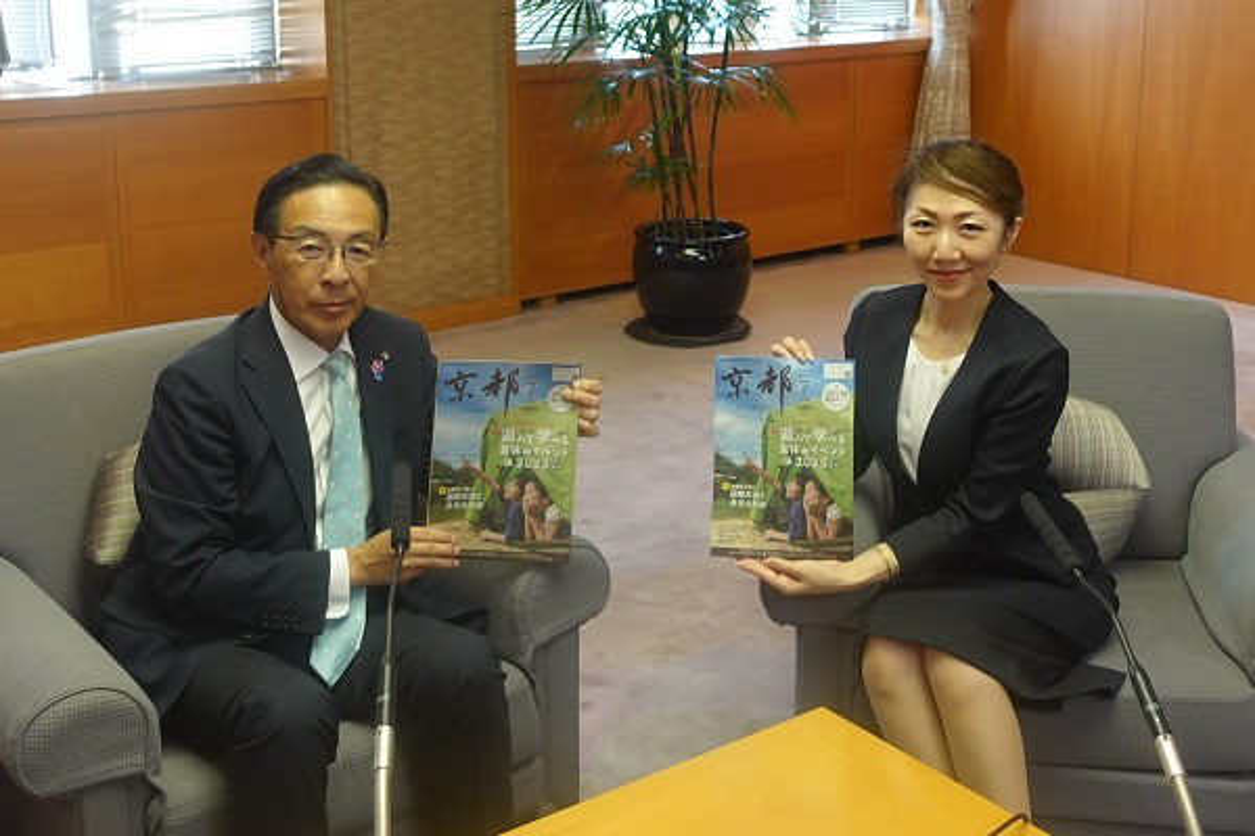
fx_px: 837
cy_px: 418
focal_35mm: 24
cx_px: 628
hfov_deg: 73.7
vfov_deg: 53.1
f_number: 1.8
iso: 250
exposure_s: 1/30
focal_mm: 9.4
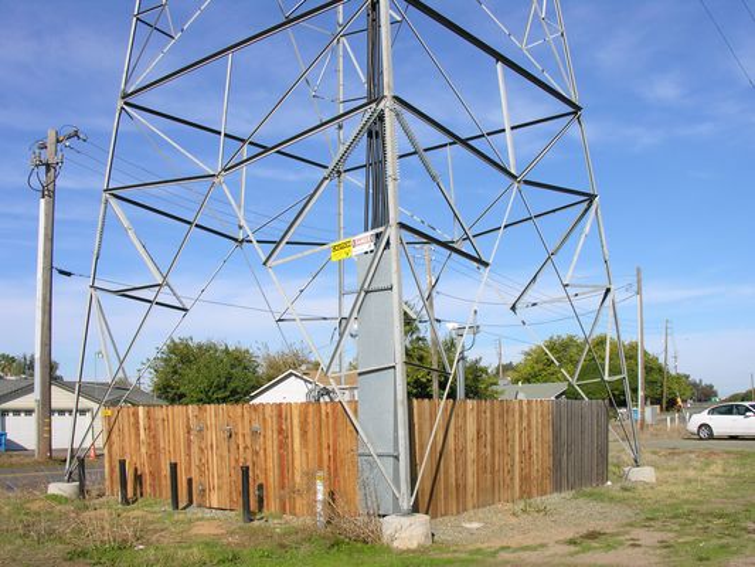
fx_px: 764
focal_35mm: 35
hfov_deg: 52.6
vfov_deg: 40.7
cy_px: 284
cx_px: 378
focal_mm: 8.9
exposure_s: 1/234
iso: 50
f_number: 6.3
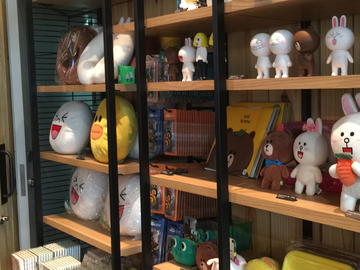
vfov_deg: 30.9
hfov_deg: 40.0
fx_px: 489
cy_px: 132
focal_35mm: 47
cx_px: 239
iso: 125
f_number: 2.2
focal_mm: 4.15
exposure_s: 1/10
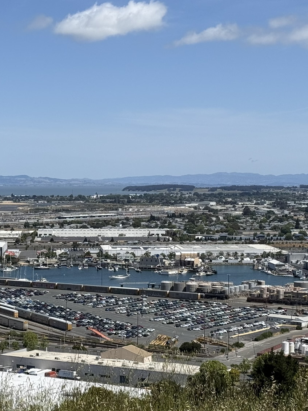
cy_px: 254
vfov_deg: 22.5
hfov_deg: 16.9
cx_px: 90
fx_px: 1033
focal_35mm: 87
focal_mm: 6.76
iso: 64
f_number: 1.78
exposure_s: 1/7874
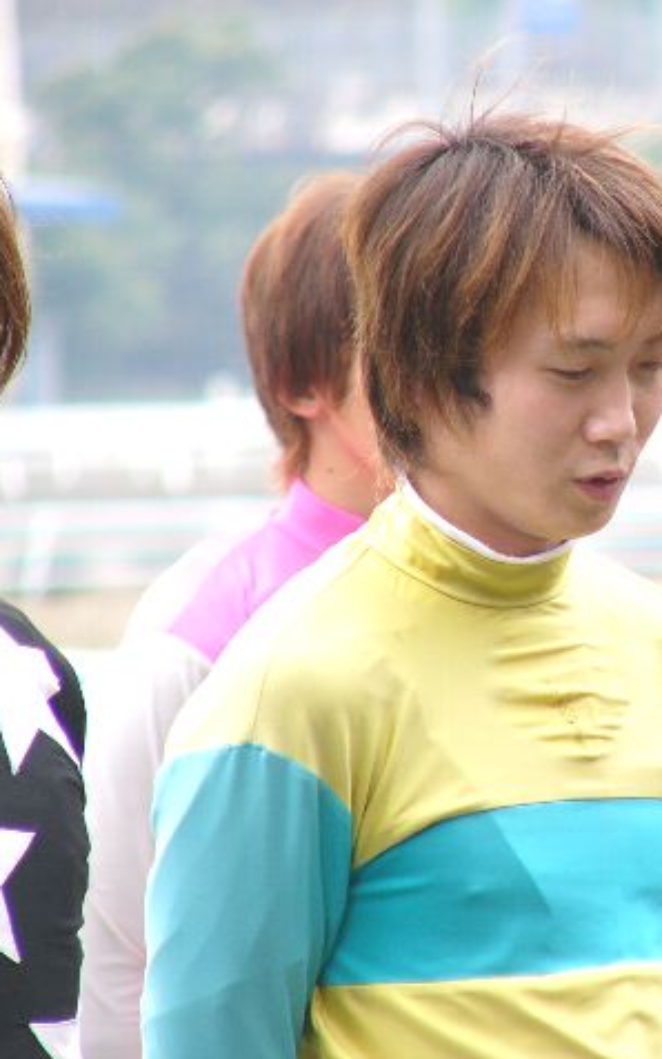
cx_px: 600
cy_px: 531
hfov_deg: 2.1
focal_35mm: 614
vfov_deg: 3.4
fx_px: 17729
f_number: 4
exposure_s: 1/100
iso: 50
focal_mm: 72
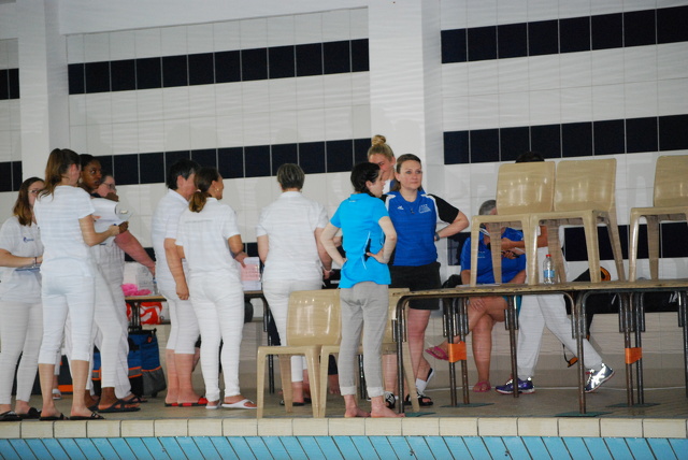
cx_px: 344
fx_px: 2468
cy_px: 230
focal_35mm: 129
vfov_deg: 10.7
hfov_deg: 15.9
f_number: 4.5
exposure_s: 1/125
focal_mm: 86
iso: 1400
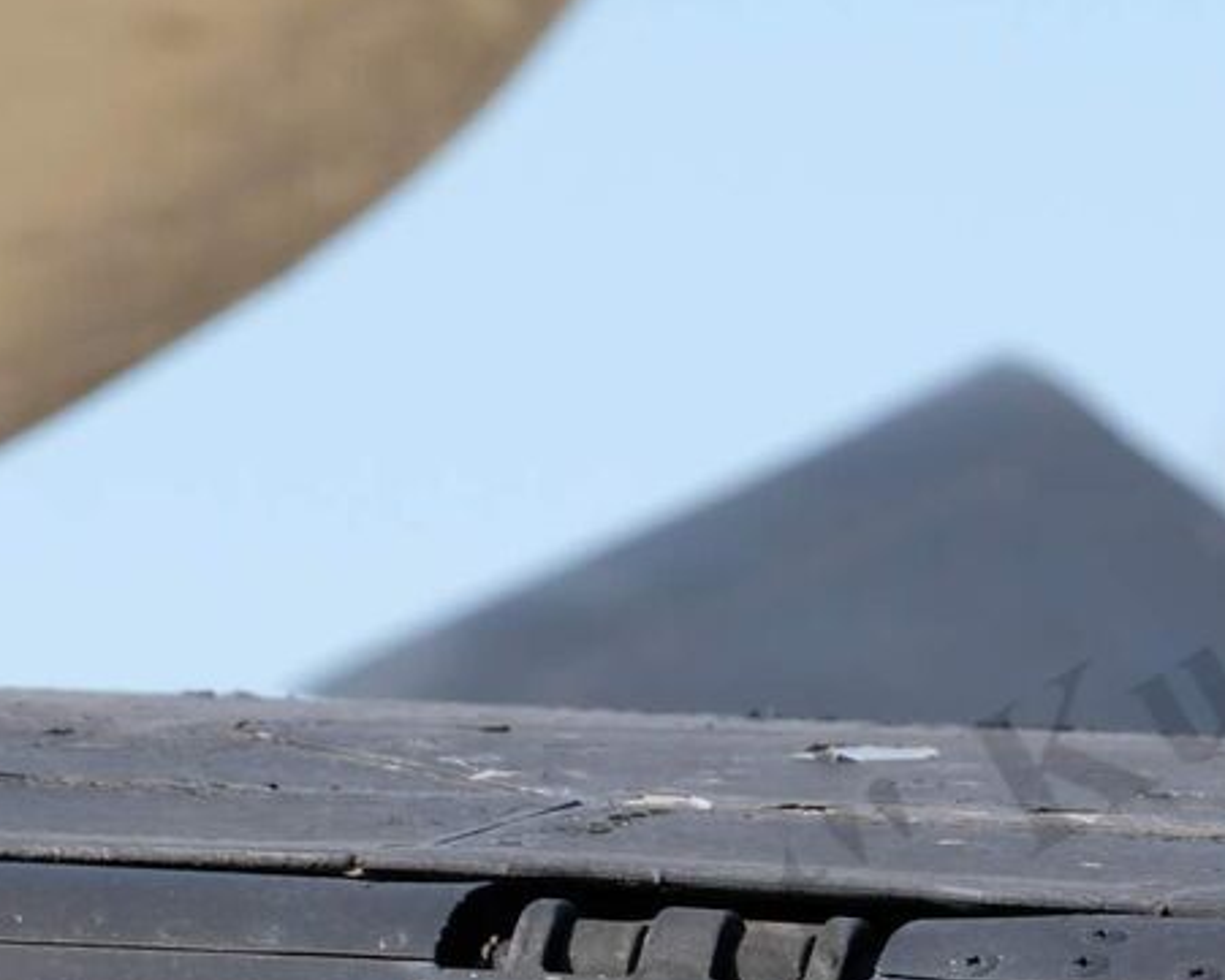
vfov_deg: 1.7
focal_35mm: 918
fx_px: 33290
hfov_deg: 2.1
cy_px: 919
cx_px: 782
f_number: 9
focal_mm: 230
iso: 250
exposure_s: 1/180
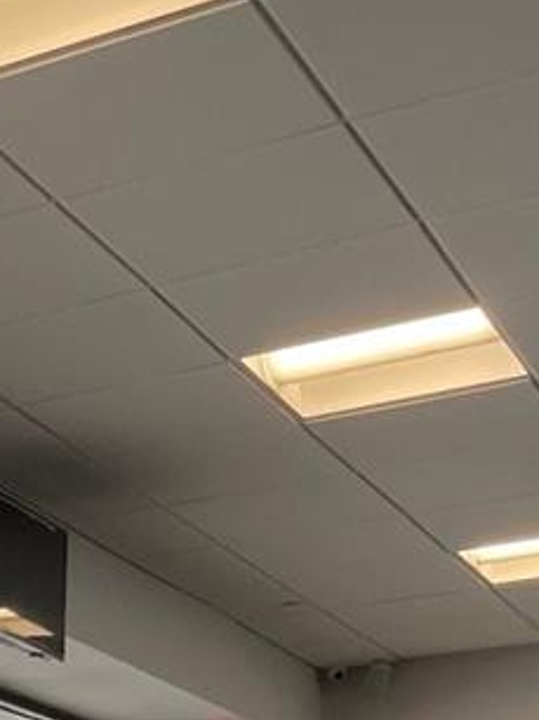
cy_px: 1118
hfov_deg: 13.0
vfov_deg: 17.2
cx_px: -466
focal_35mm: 102
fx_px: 2121
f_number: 1.6
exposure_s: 1/120
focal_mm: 5.1
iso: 80
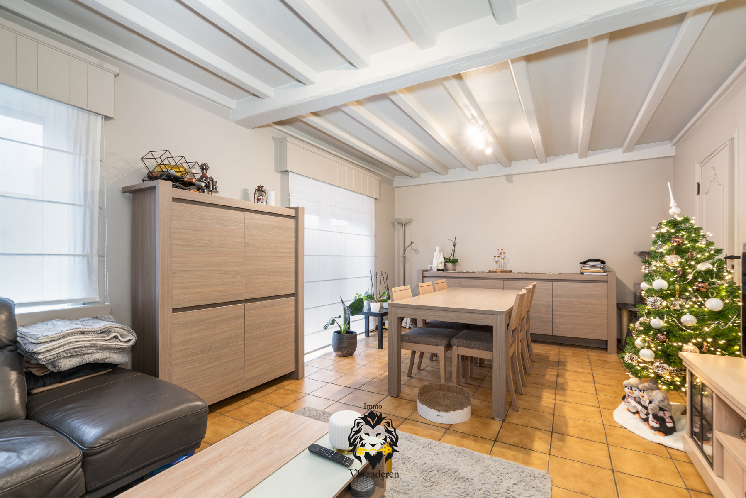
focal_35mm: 16
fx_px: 332
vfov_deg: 73.8
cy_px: 249
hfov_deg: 96.7
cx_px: 373
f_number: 9
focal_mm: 16
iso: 250
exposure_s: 2
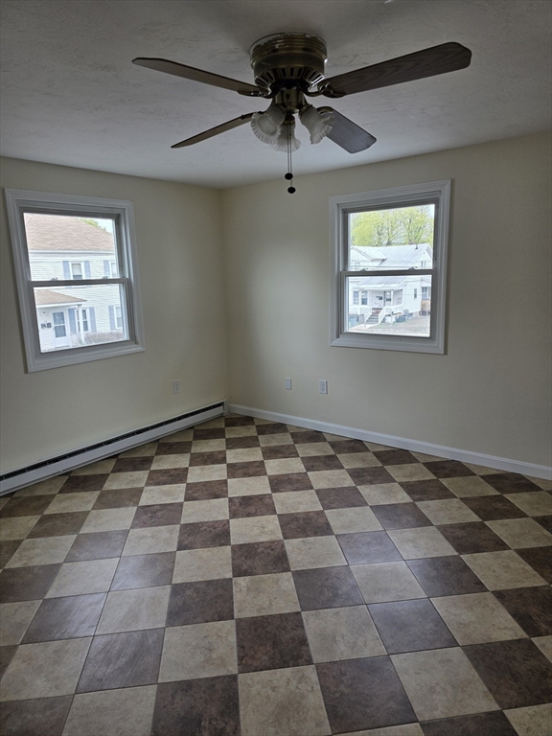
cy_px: 368
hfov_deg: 58.9
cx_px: 276
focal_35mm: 23
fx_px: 489
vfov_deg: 73.9
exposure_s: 1/180
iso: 40
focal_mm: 6.3
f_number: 1.7
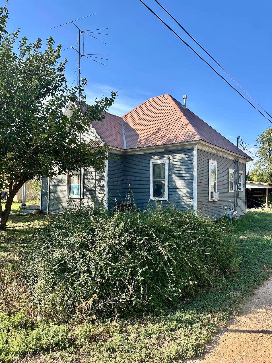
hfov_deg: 56.8
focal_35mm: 24
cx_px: 136
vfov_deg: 71.6
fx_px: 251
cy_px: 182
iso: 80
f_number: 1.78
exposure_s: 1/1988
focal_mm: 6.86
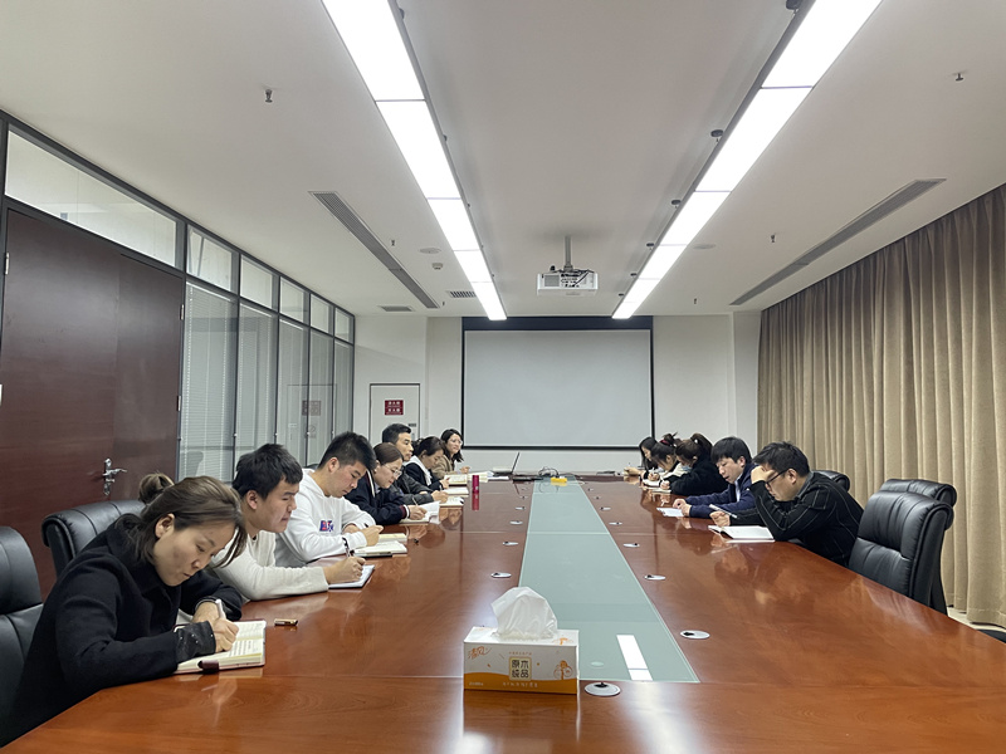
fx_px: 756
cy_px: 377
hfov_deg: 67.3
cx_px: 503
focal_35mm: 26
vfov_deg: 53.1
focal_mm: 4.2
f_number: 1.6
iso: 125
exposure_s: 1/60
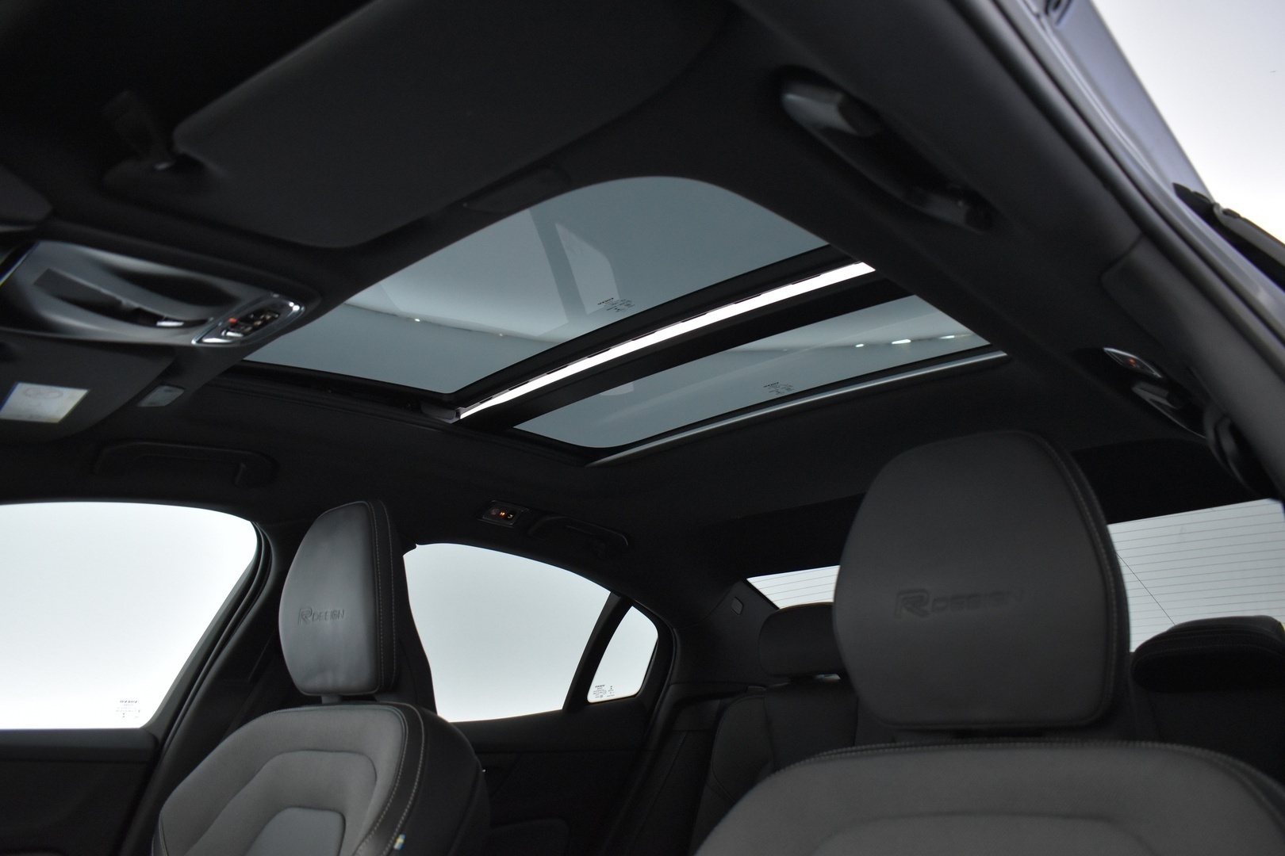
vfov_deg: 47.9
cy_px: 428
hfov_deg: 67.4
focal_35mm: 27
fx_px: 964
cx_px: 642
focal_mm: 18
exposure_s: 1/30
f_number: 3.5
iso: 1800
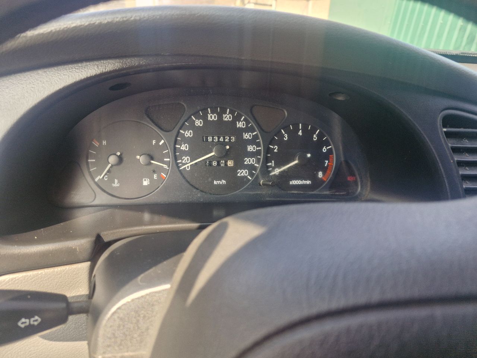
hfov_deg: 73.9
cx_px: 238
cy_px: 179
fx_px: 317
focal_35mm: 23
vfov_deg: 58.9
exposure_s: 1/180
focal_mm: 5.54
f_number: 1.8
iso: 50
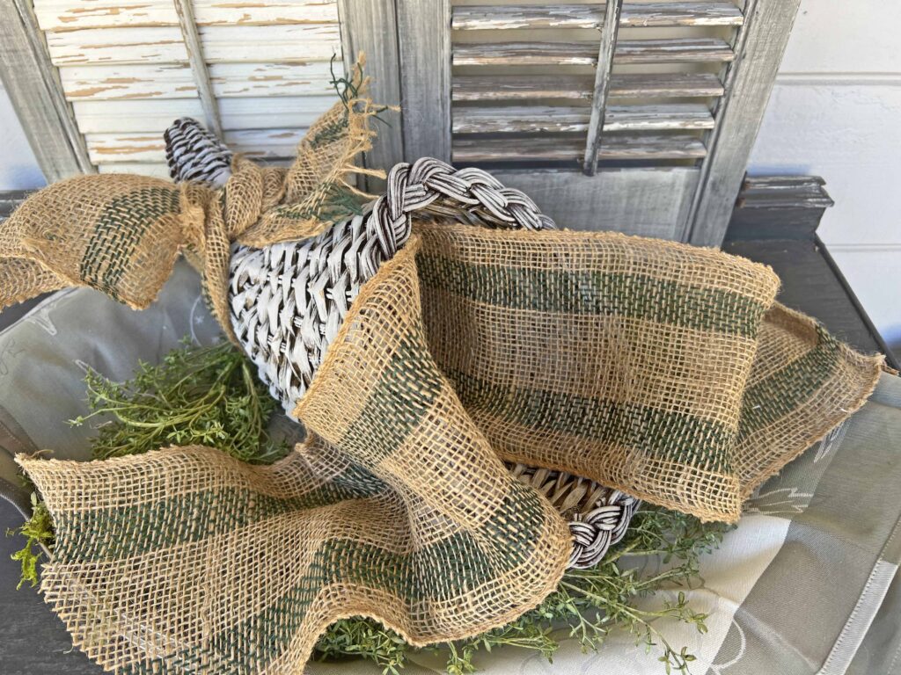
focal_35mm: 26
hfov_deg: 67.3
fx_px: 677
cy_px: 338
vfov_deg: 53.1
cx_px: 450
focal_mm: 5.7
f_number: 1.5
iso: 50
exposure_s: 1/121
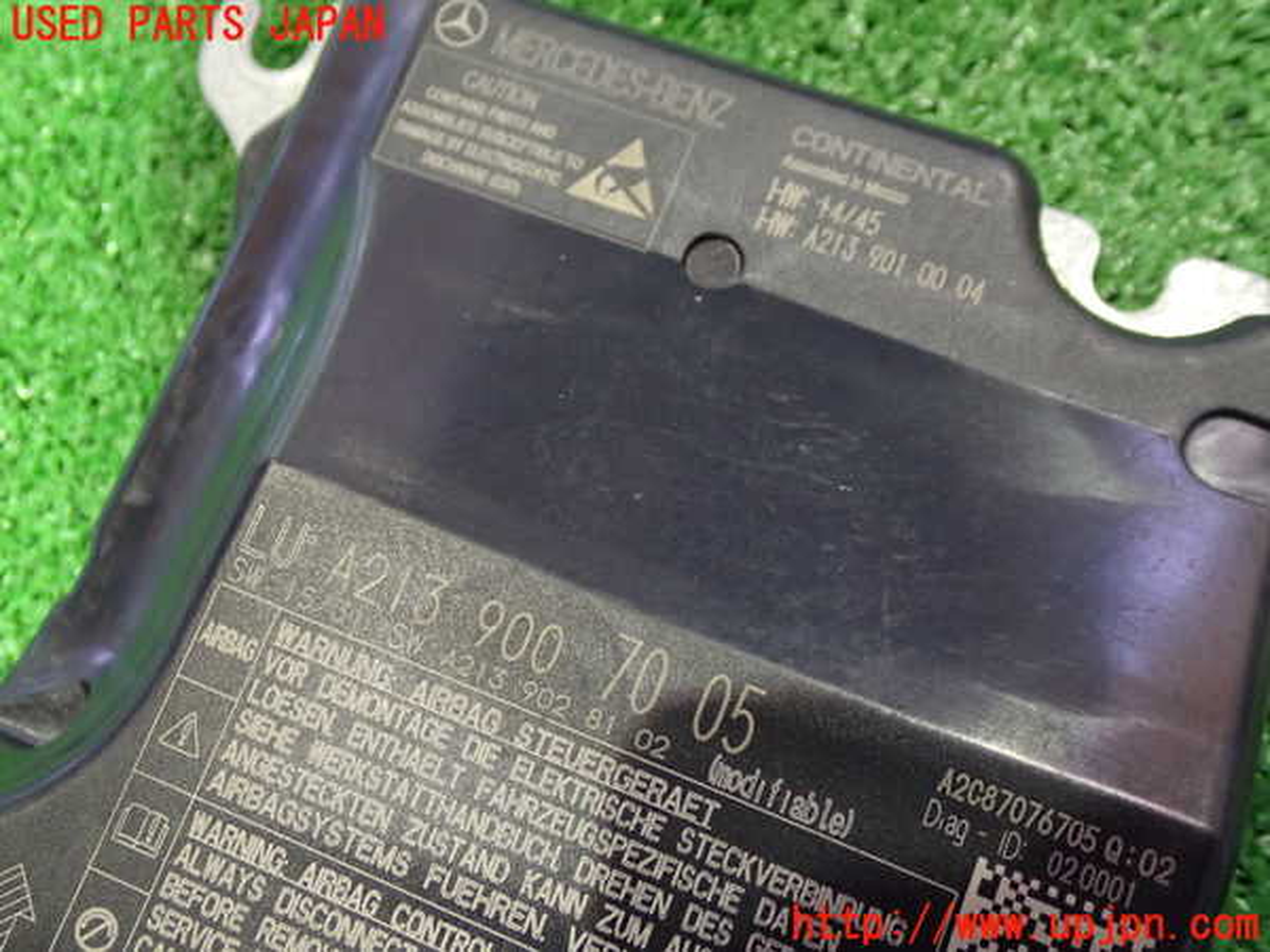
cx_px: 635
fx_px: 1394
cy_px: 476
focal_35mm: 38
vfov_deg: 37.7
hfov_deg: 49.0
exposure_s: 1/15
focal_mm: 6.83
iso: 800
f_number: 2.7
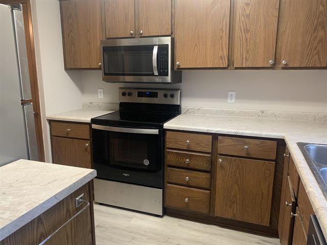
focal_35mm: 26
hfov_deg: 67.3
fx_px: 246
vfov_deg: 53.1
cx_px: 164
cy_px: 122
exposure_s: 1/60
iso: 250
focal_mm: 4.25
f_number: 1.8
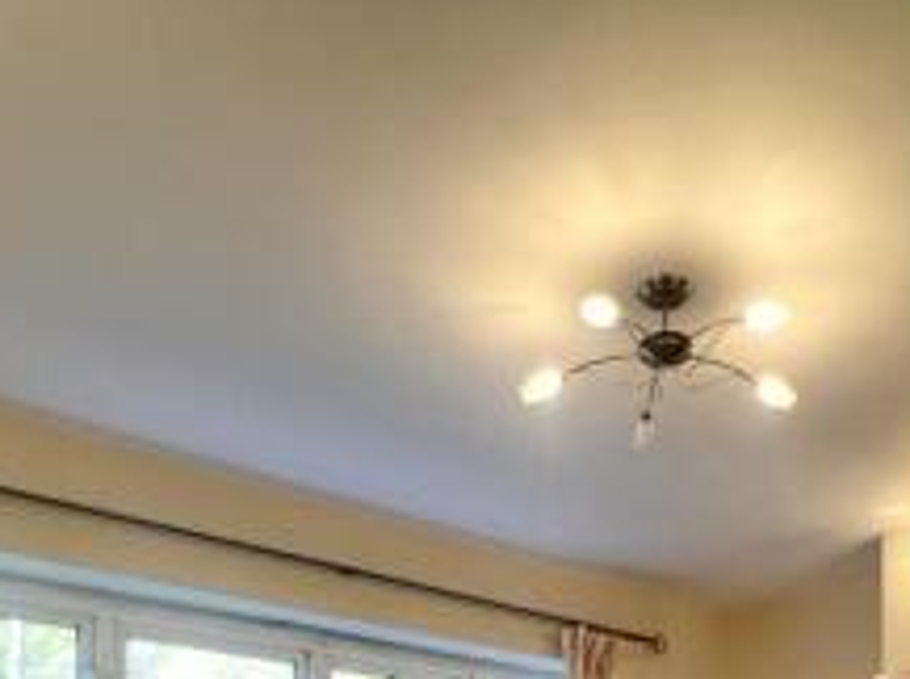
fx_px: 919
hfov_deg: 52.1
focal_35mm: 35
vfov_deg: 30.9
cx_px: 577
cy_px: 899
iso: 100
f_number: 1.8
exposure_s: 1/100
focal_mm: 1.57
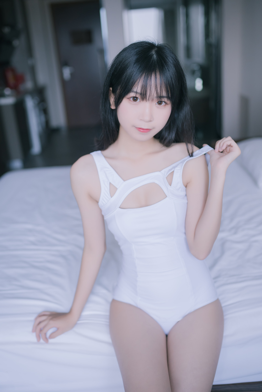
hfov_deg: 37.9
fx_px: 382
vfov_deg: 54.4
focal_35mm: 35
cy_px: 196
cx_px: 131
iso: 1250
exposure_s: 1/200
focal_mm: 35
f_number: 1.8
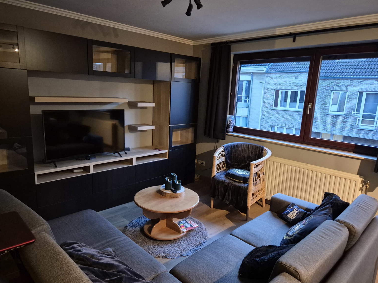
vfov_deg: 56.8
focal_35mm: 24
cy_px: 144
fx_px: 262
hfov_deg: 71.6
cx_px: 191
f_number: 1.8
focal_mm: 5.4
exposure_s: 1/50
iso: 2000
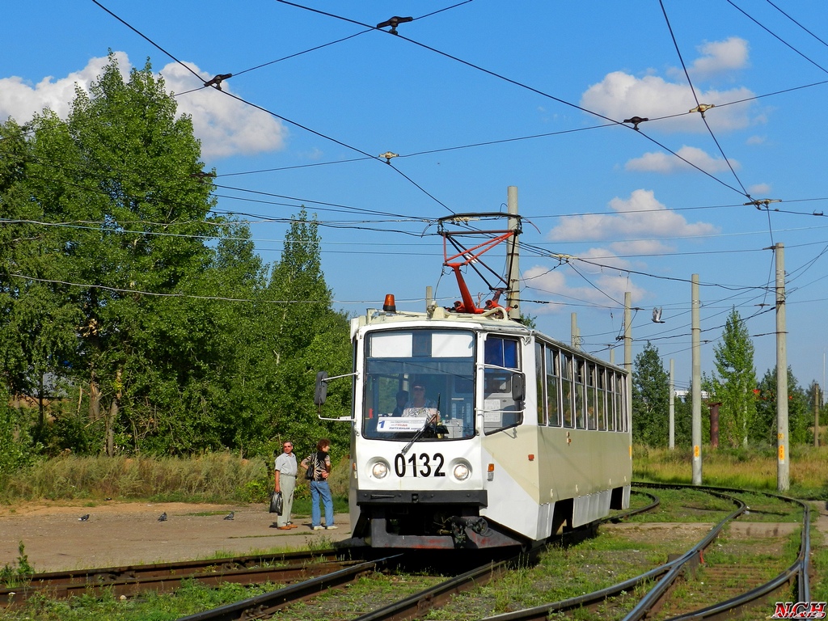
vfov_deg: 21.6
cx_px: 414
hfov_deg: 28.6
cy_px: 310
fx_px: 1627
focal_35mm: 68
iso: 160
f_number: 4.7
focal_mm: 12.1
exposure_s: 1/1250
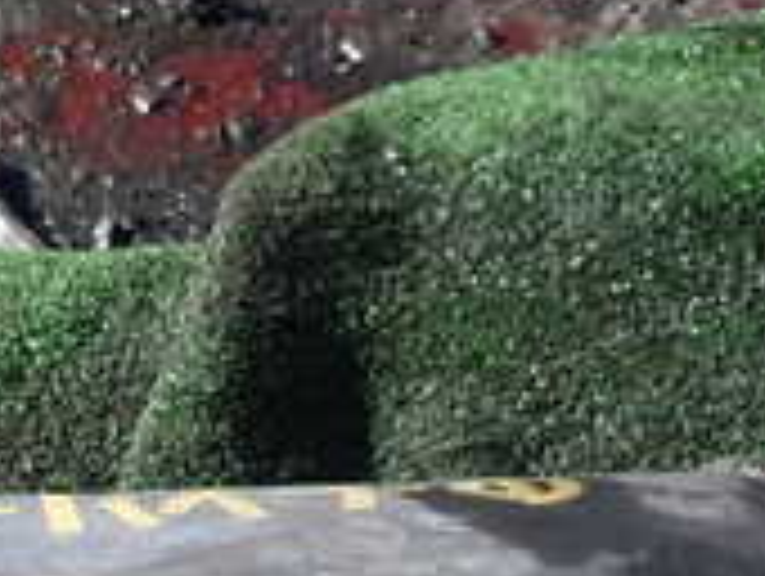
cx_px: -194
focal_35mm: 88
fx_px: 1948
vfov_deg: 16.0
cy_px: 734
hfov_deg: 20.5
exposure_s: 1/800
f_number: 2.8
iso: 100
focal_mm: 4.5
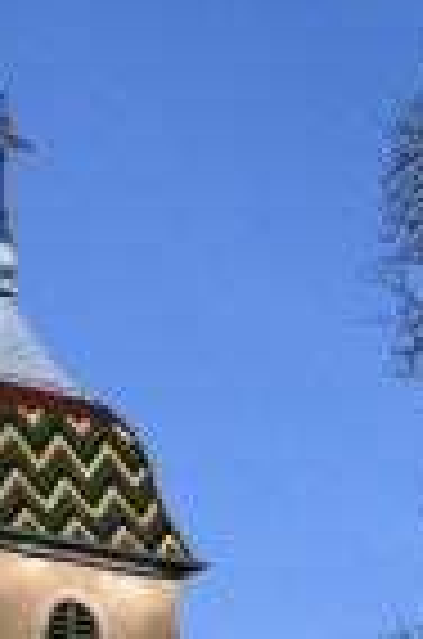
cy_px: 864
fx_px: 2940
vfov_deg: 12.0
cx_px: -25
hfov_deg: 8.2
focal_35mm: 166
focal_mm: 17.2
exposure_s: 1/1600
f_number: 6.3
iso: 125
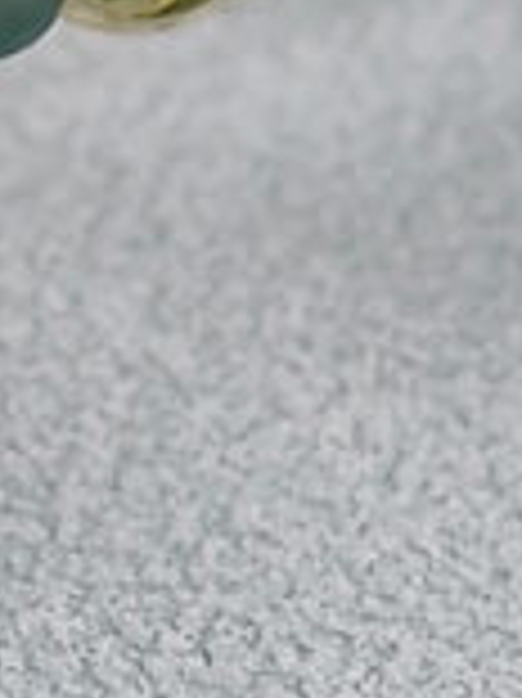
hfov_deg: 2.3
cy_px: -1024
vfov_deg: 3.1
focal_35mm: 634
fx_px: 12765
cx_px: -932
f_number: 2.67
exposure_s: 1/160
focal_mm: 22.48
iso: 125
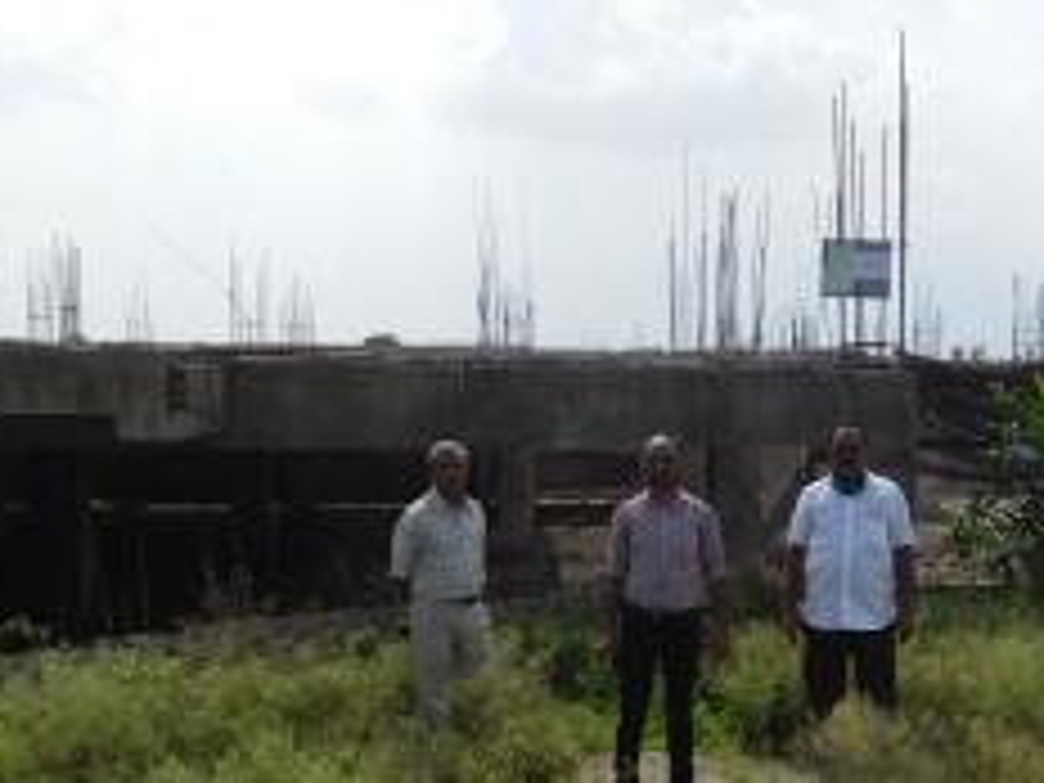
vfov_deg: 26.9
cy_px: 500
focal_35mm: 54
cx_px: 760
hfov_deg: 34.9
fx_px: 1629
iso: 125
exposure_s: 1/640
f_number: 7
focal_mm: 5
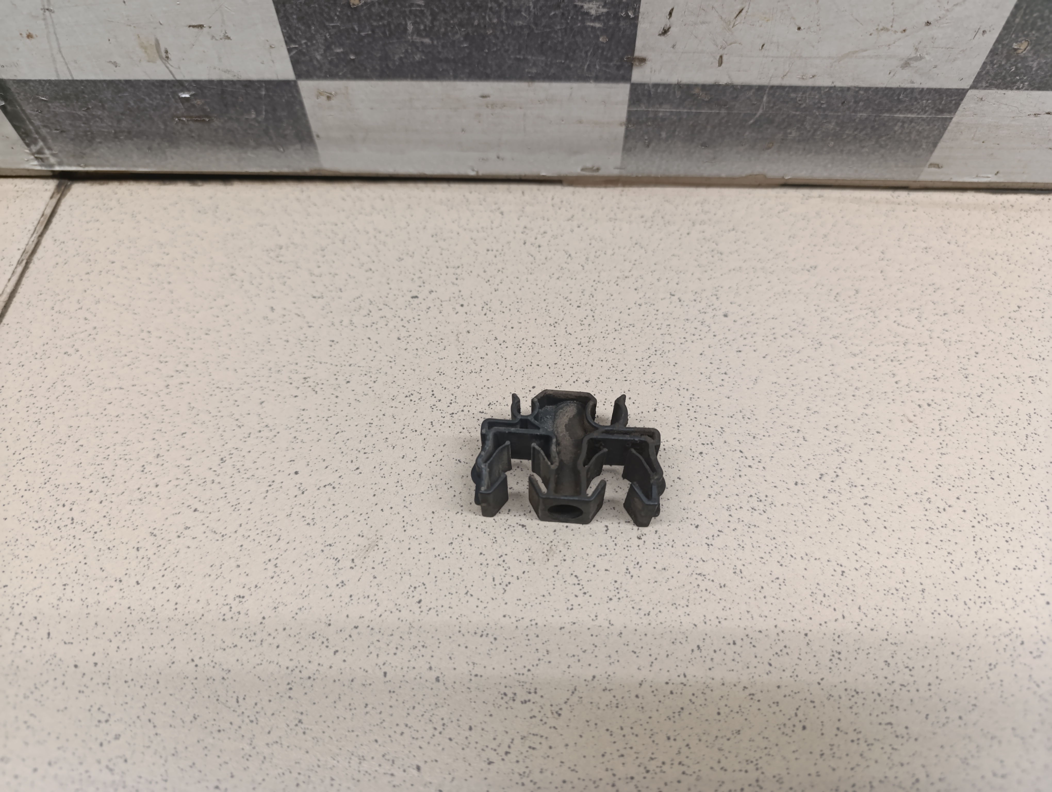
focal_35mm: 23
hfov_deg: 73.8
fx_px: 700
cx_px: 526
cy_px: 396
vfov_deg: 59.0
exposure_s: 1/100
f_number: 1.6
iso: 400
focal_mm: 6.14
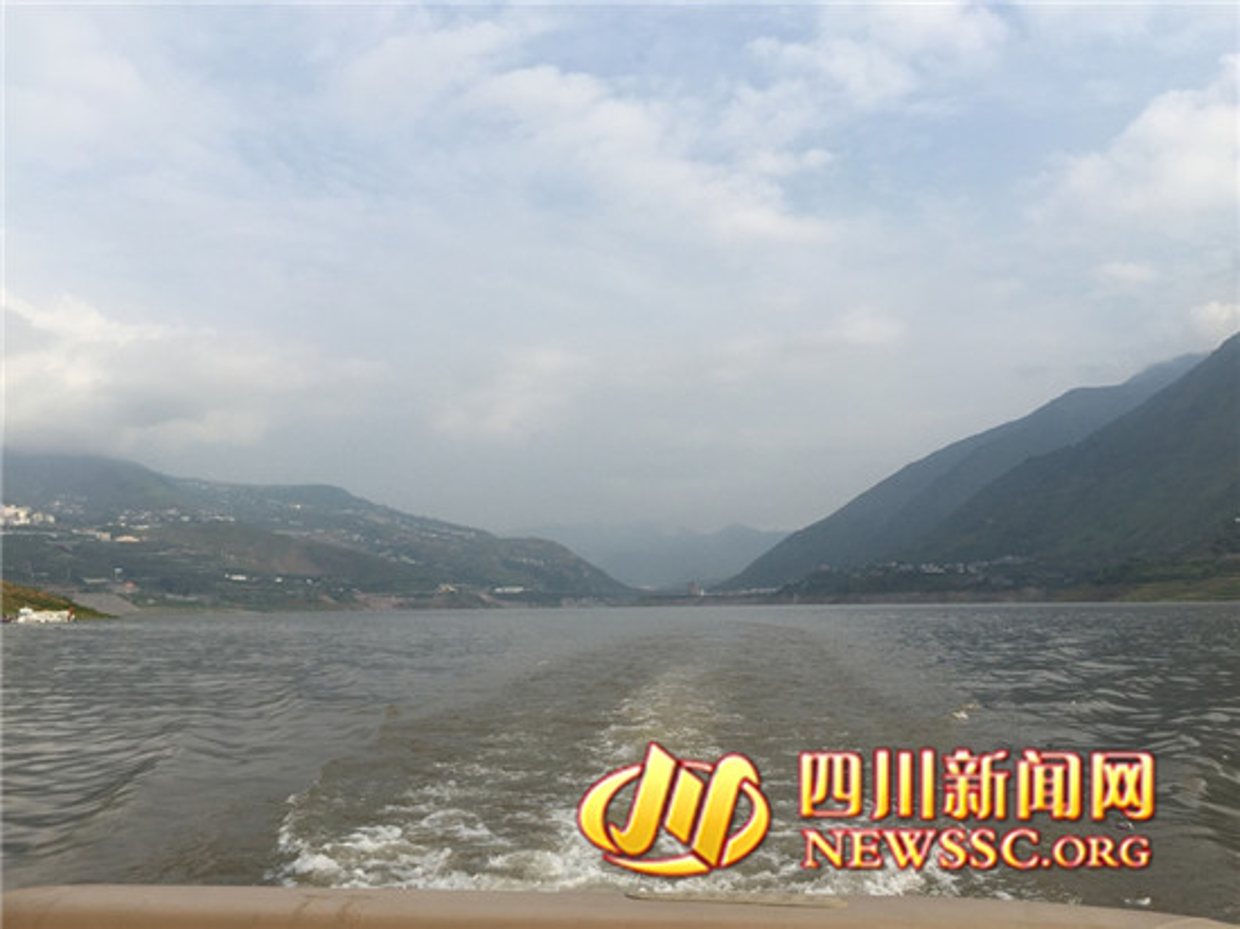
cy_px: 464
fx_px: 1038
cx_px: 620
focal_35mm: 29
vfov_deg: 48.2
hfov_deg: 61.7
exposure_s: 1/2198
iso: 32
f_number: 2.2
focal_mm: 4.15
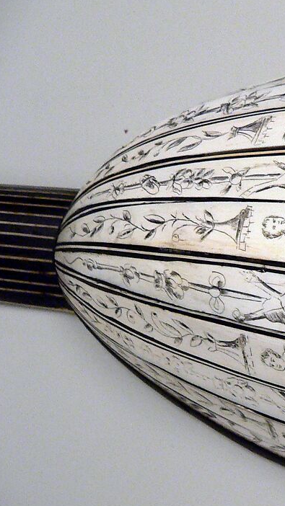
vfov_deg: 31.4
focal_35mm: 67
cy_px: 298
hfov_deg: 16.4
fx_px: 900
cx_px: 426
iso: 200
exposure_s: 1/50
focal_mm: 6
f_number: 2.8
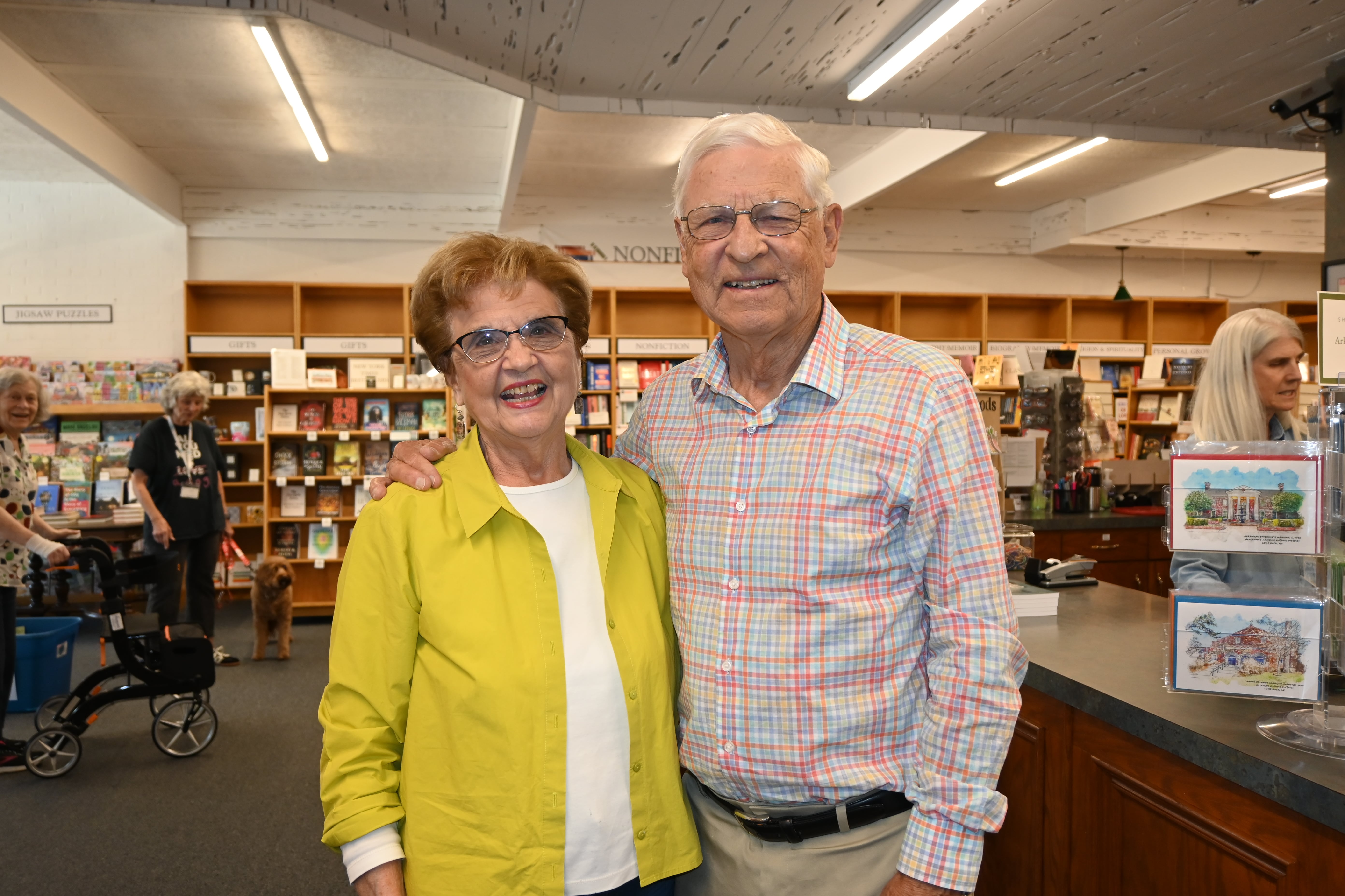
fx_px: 1093
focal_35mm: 29
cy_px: 448
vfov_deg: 44.6
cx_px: 672
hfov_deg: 63.2
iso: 400
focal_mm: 19.5
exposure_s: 1/80
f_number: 3.8
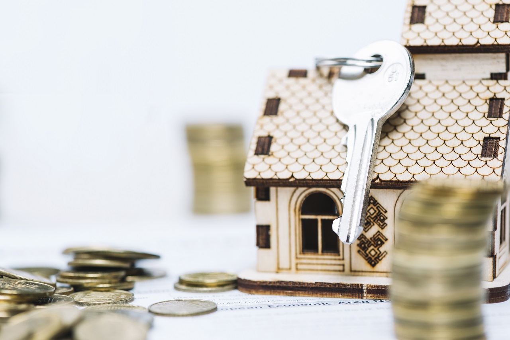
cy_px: 170
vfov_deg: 13.0
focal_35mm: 105
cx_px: 255
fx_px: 1488
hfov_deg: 19.5
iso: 160
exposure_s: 1/160
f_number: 6.3
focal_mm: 105
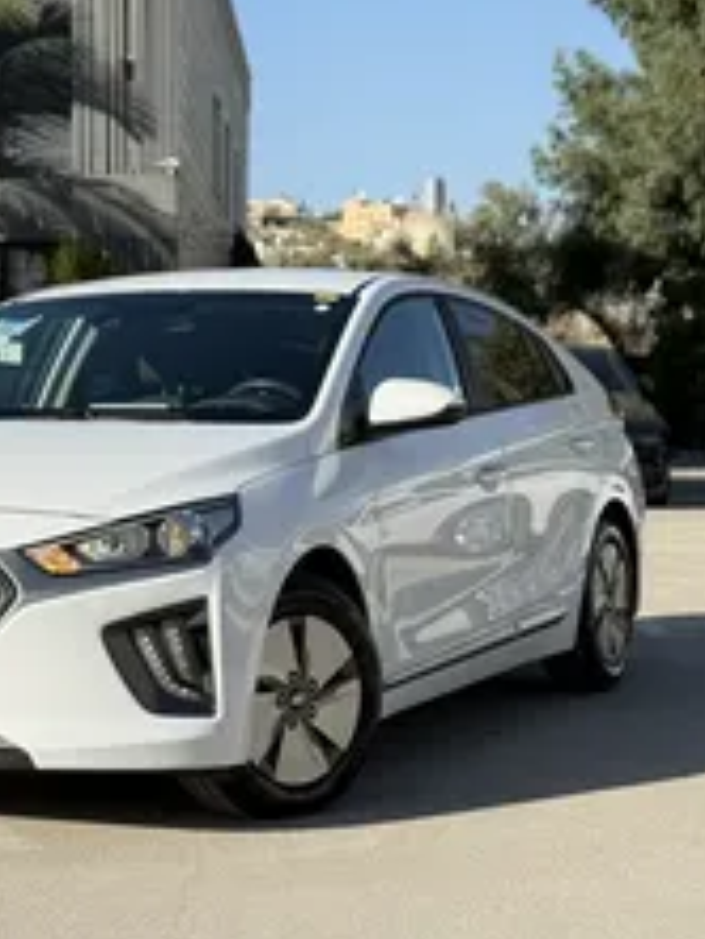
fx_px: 2360
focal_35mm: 87
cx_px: 153
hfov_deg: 16.9
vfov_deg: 22.5
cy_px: 438
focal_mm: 6.76
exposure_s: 1/3891
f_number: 1.78
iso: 64
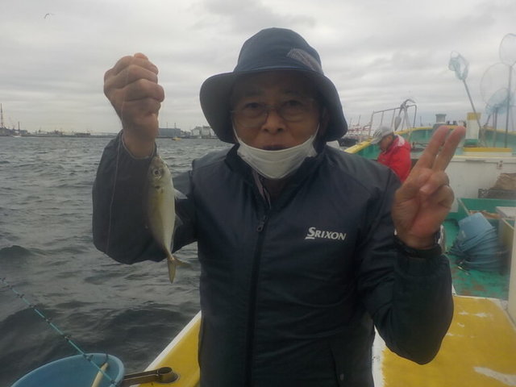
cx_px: 258
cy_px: 194
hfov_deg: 60.0
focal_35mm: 30
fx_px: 447
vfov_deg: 46.8
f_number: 3.3
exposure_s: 1/640
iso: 125
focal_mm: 4.1
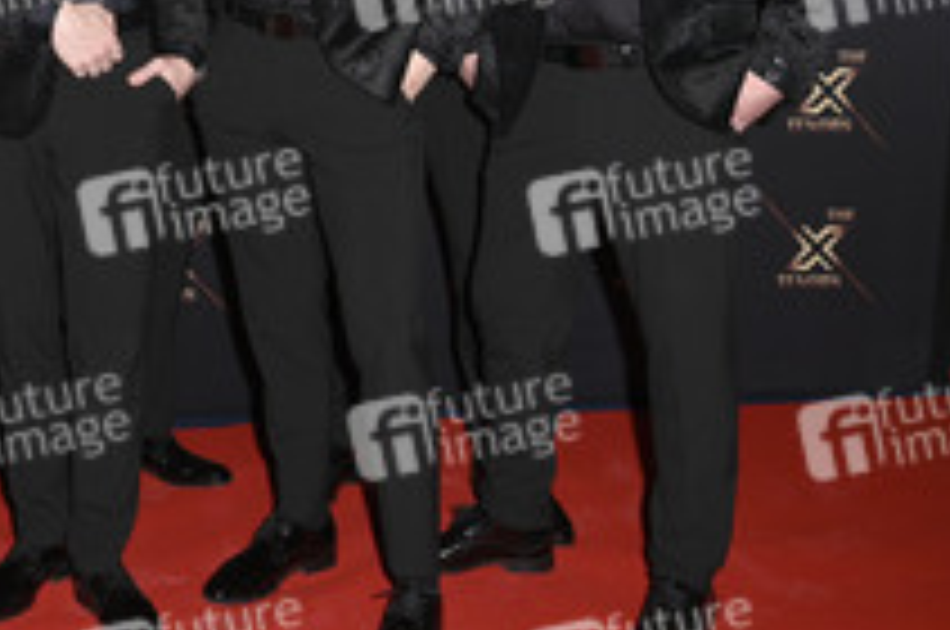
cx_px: 74
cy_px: 90
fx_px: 1634
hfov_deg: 30.8
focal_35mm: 62
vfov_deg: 21.5
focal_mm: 29
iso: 250
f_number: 5.6
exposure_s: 1/250
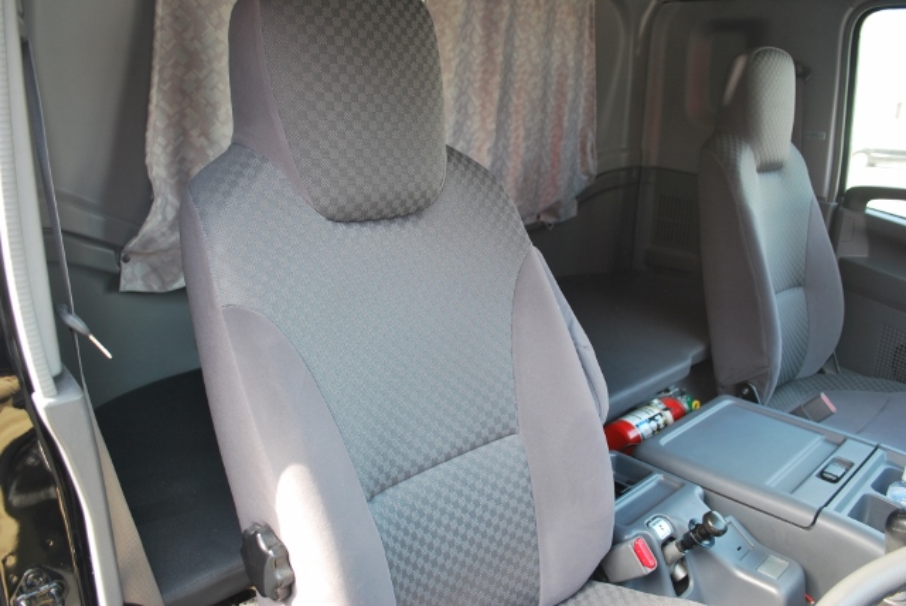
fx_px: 680
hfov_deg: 67.3
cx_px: 453
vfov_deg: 48.0
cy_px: 303
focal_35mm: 27
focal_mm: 18
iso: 200
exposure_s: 1/50
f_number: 3.5
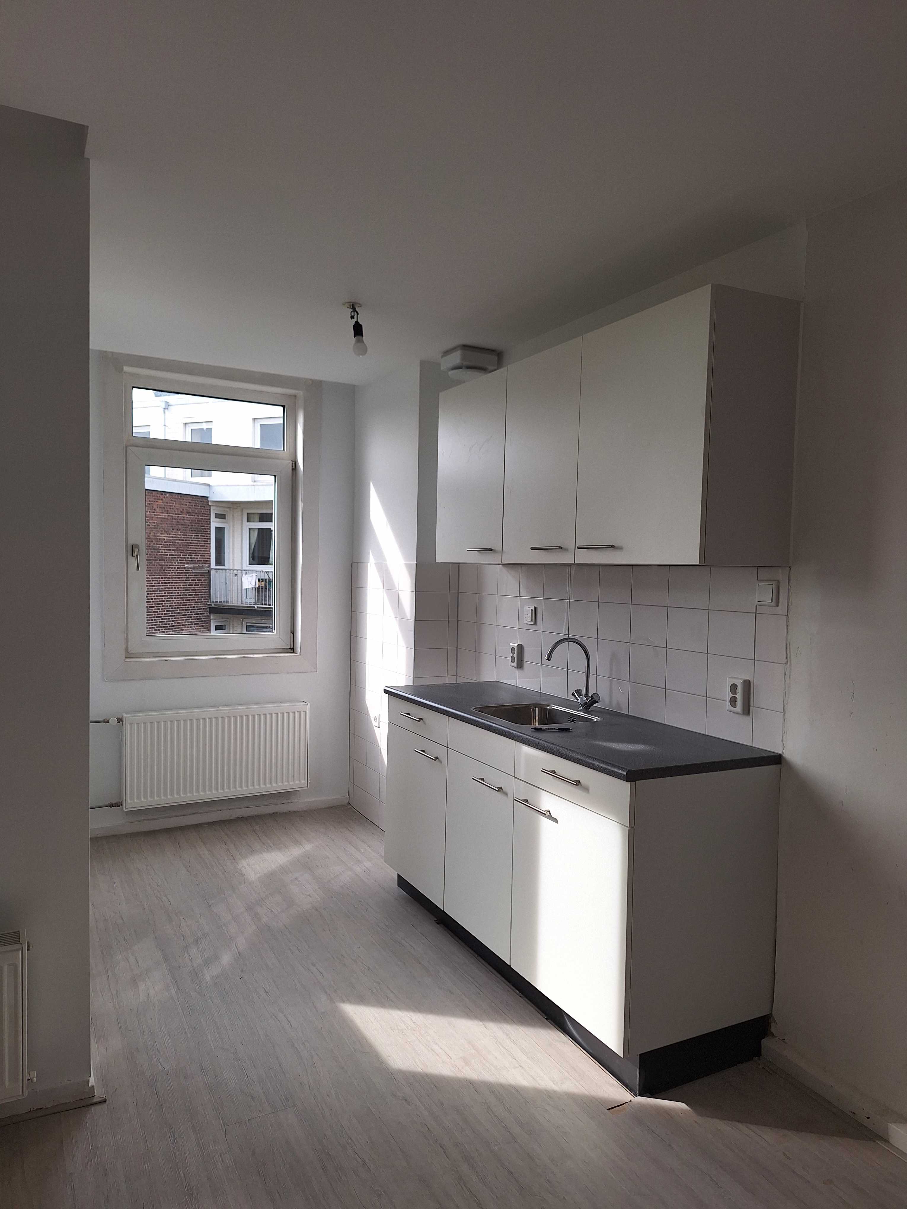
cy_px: 604
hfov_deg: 58.9
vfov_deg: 73.9
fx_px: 804
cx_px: 454
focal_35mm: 23
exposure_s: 1/448
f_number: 1.8
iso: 40
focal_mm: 5.54
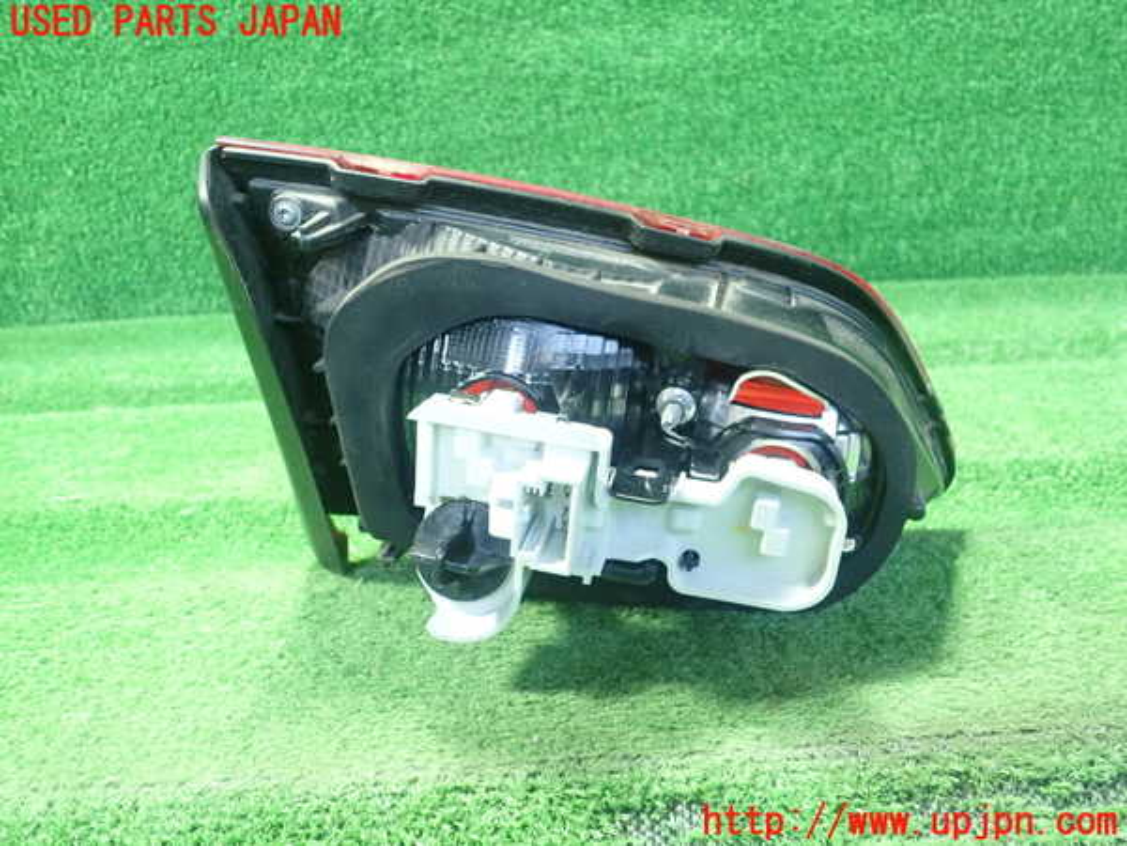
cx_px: 564
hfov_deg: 60.0
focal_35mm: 30
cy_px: 423
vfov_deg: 46.8
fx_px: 977
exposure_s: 1/60
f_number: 2.3
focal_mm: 5.5
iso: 800
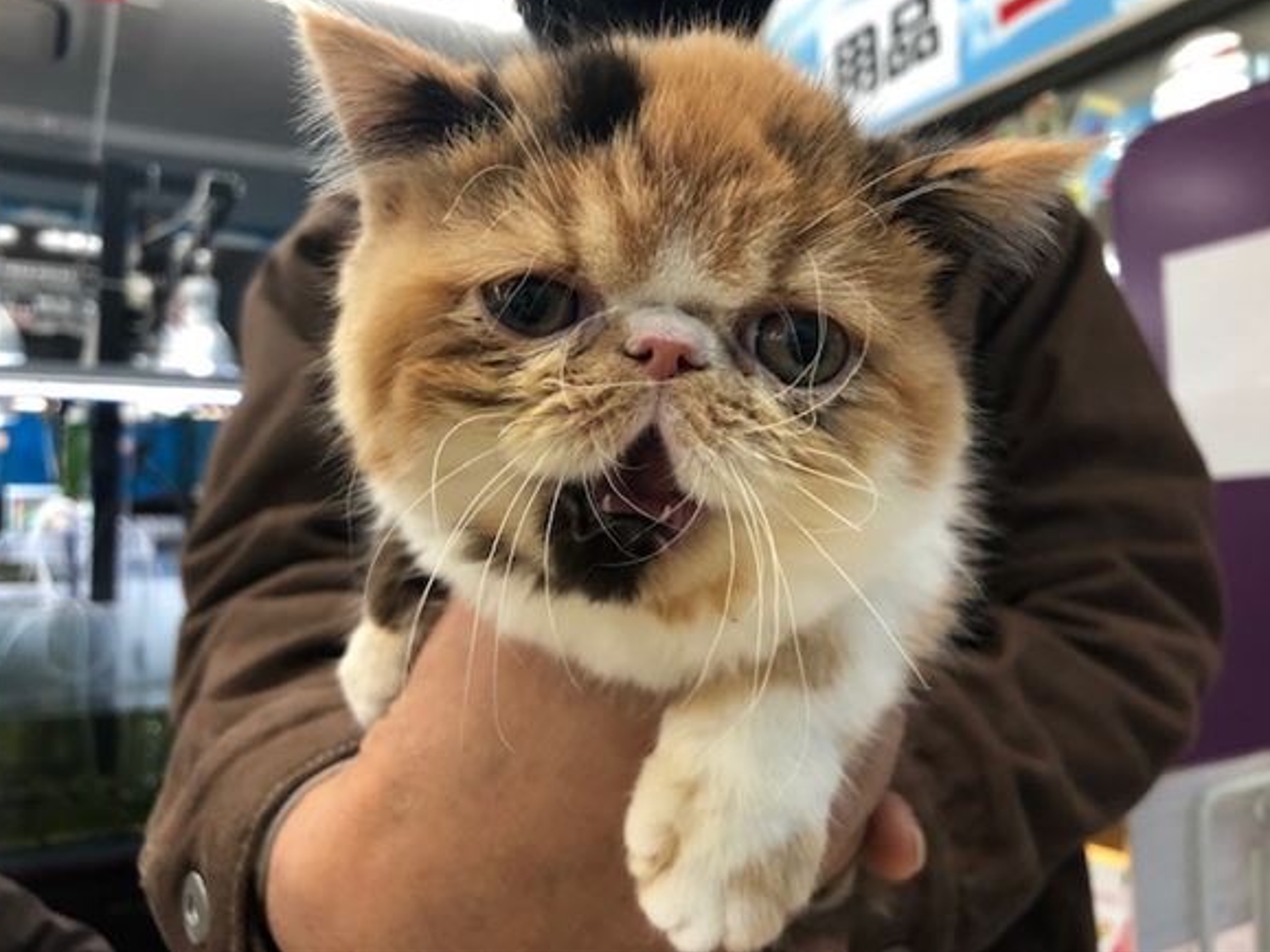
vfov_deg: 48.2
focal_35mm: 29
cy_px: 461
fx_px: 1064
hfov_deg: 61.7
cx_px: 630
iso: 40
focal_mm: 3.99
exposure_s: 1/30
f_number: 1.8
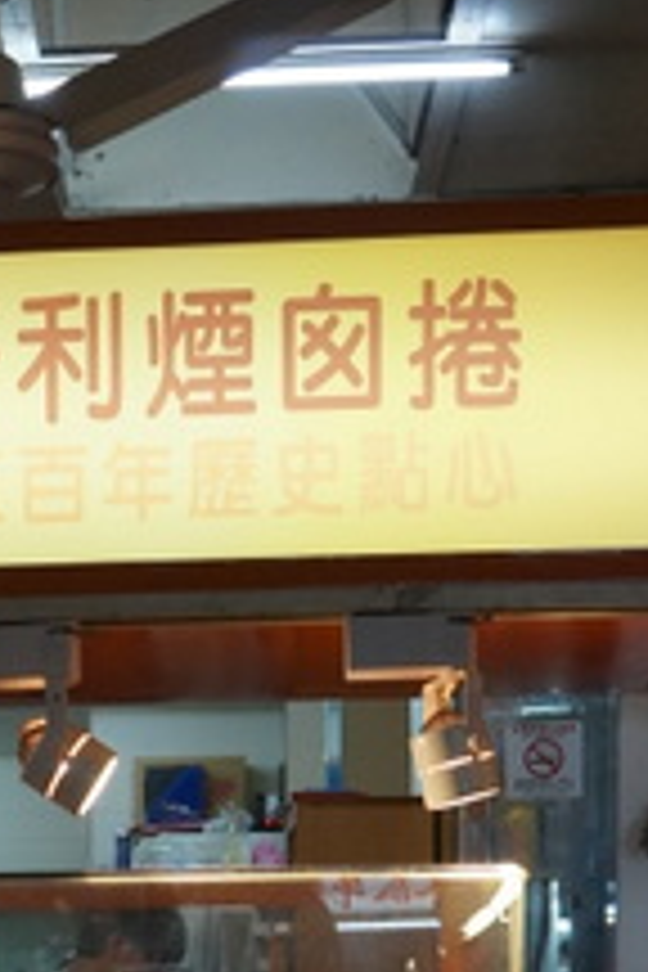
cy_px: 1116
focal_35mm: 71
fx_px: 1917
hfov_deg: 18.9
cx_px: 101
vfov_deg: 25.9
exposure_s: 1/160
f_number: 4
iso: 500
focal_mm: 16
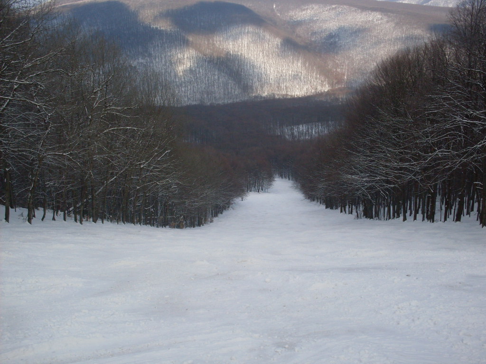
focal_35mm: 38
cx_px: 243
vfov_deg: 37.7
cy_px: 182
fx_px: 534
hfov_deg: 49.0
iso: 80
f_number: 8.4
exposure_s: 1/180
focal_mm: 6.3
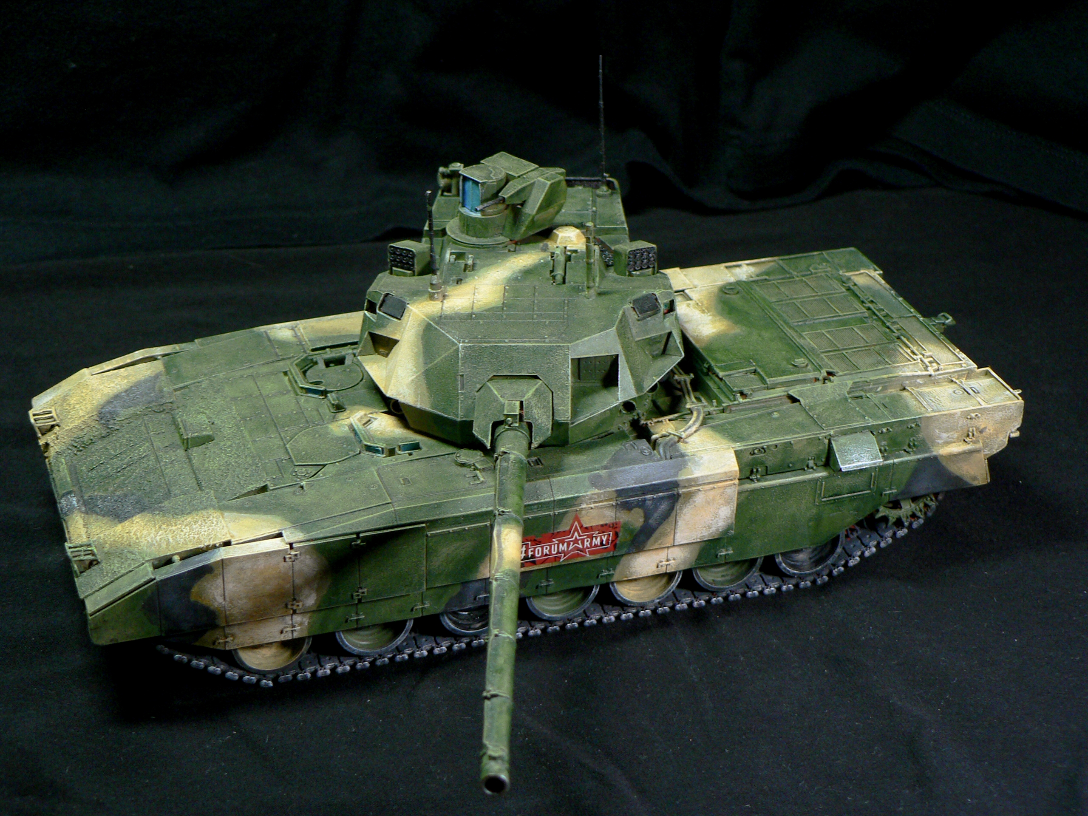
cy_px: 408
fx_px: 2137
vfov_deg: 21.6
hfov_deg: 28.6
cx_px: 544
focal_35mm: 68
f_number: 3.2
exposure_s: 1/13
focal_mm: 11.4
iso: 80
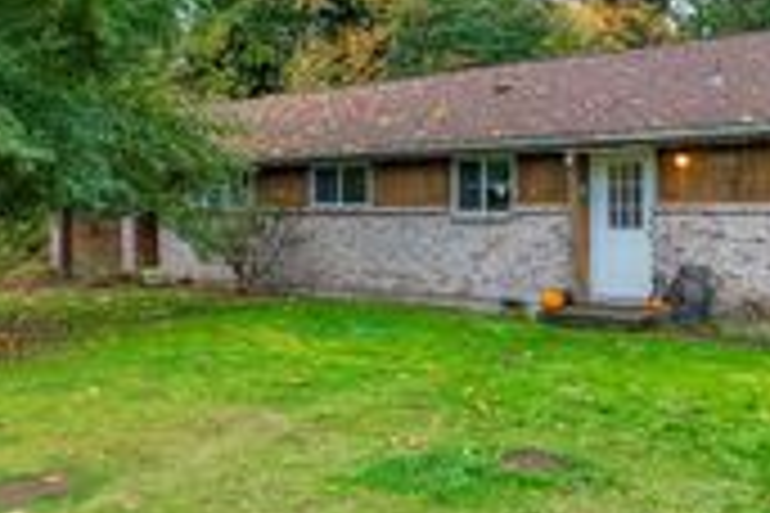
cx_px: 473
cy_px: 238
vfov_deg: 32.6
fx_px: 877
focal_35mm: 41
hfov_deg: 47.1
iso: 160
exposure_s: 1/30
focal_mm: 14
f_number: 7.1
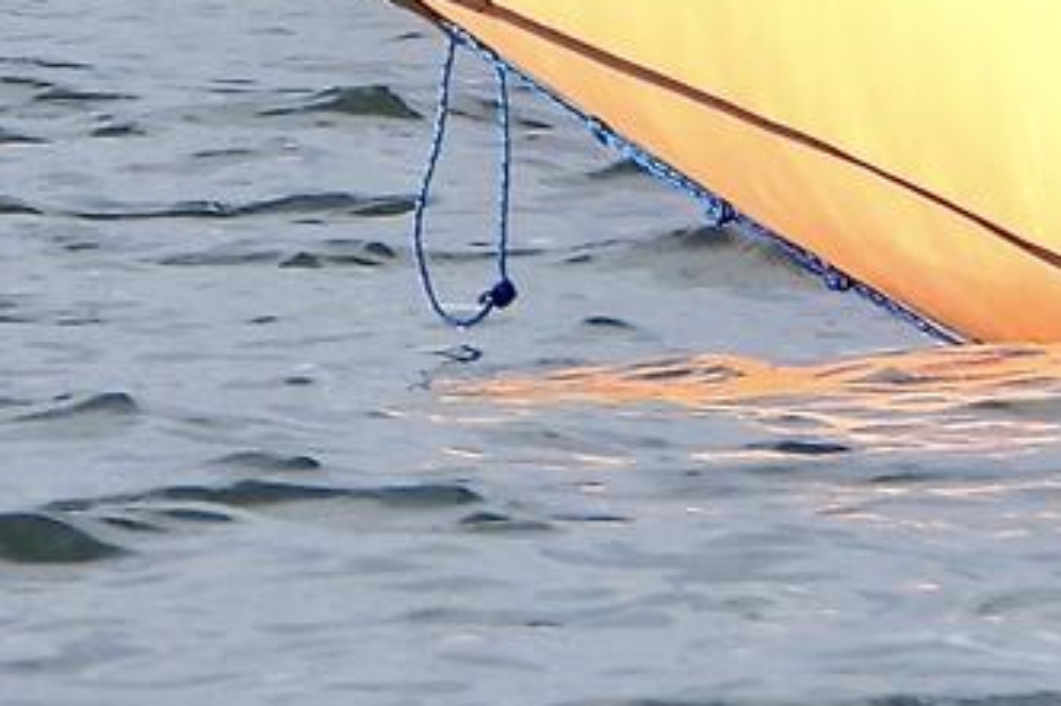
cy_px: -645
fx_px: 107928
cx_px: 2387
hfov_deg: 0.6
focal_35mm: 3664
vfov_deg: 0.4
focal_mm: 117
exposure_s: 1/320
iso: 100
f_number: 5
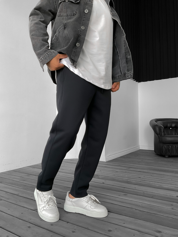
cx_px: 89
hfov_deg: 48.2
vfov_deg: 61.7
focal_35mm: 29
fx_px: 199
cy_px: 118
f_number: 1.8
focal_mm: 3
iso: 64
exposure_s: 1/115
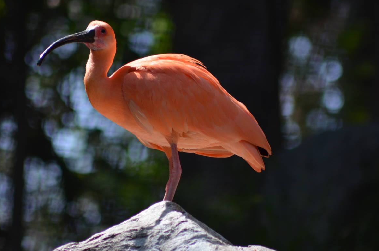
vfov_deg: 2.2
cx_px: 188
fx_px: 6471
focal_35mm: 616
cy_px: 143
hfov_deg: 3.4
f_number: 5.6
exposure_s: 1/1000
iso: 400
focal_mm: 300
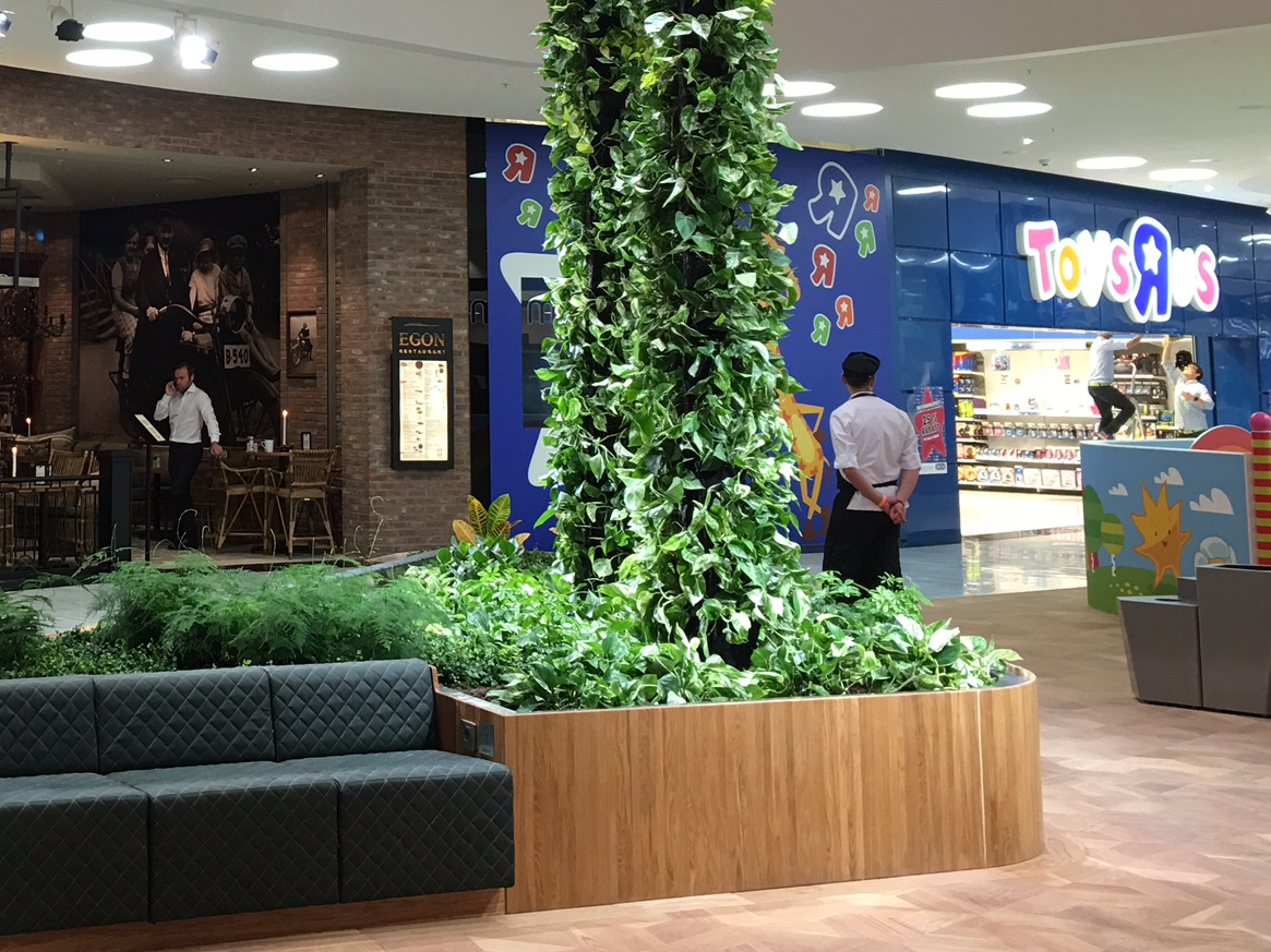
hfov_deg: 35.6
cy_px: 171
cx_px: 160
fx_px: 1872
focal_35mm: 51
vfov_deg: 27.9
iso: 32
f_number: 2.2
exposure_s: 1/17
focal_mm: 4.15
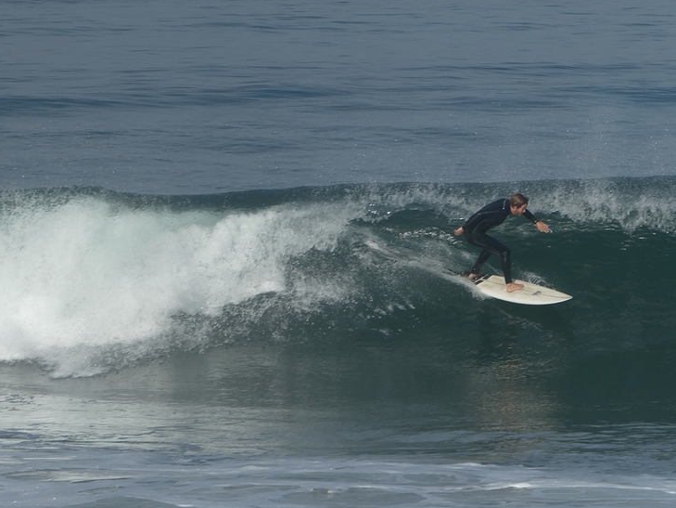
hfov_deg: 4.9
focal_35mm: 401
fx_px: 7832
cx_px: 313
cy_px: 239
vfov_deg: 3.7
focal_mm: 66.8
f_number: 6
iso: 80
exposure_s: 1/800
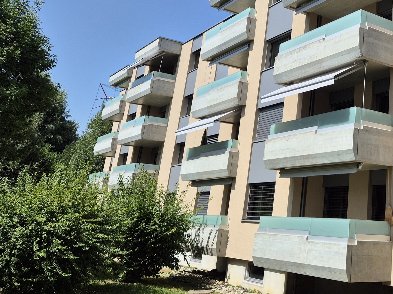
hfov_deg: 39.0
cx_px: 356
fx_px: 511
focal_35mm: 45
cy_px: 64
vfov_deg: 31.4
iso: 25
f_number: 1.8
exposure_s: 1/2128
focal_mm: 5.4
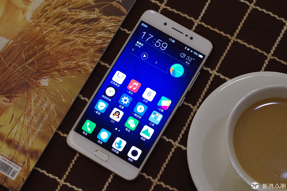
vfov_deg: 18.2
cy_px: 96
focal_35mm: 75
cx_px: 144
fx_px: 598
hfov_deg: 27.0
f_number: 6.3
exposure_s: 1/100
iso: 2000
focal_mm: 50
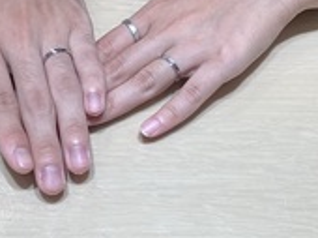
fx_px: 670
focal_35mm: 73
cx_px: 97
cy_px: 71
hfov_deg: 26.5
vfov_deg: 20.0
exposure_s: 1/120
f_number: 2.4
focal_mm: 3.3
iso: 80
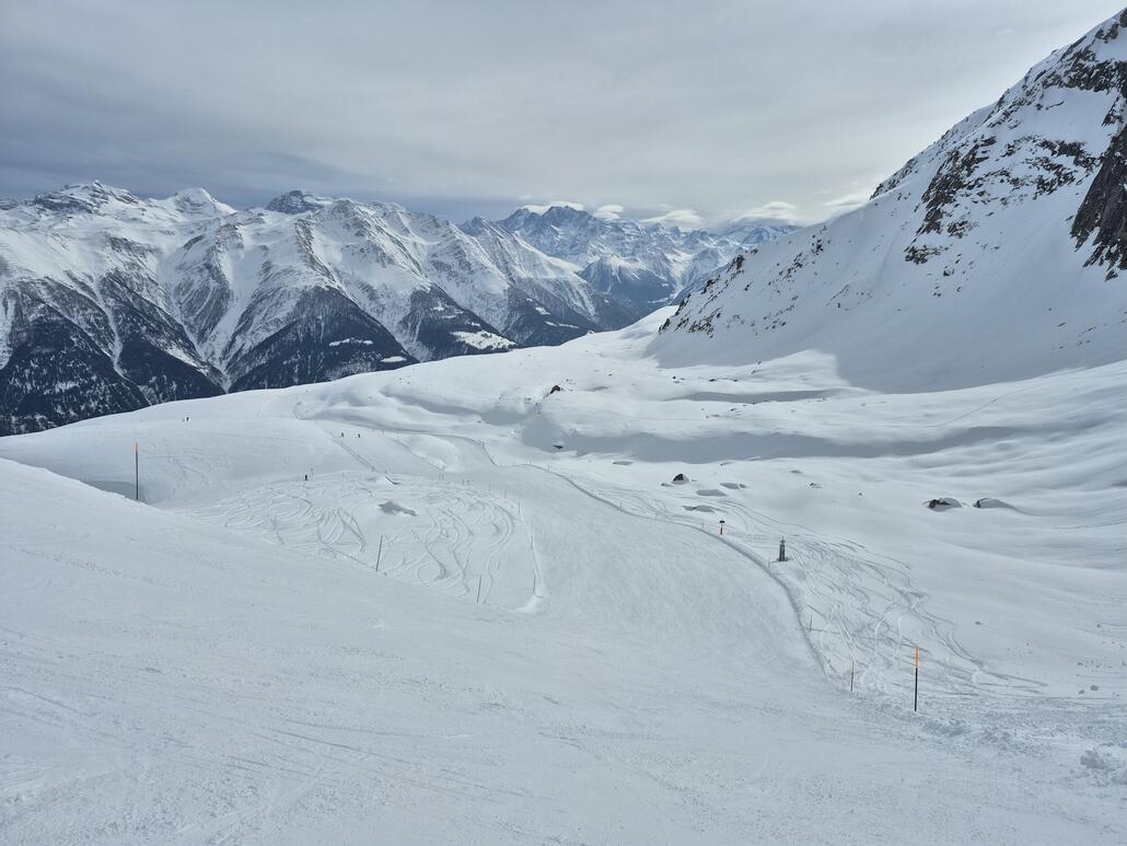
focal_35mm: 23
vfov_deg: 58.9
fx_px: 749
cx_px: 564
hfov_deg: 73.9
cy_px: 423
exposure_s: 1/5888
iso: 25
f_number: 1.8
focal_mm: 5.4
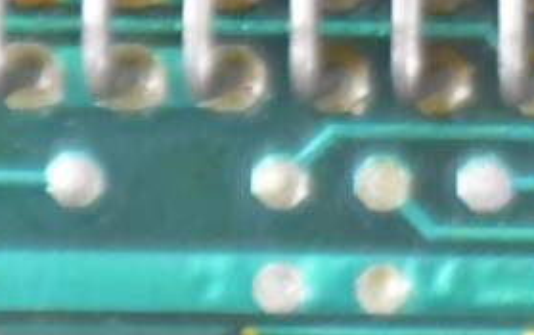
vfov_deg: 0.8
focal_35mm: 1655
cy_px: -505
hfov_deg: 1.3
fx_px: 24110
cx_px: 1646
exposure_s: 1/250
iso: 5000
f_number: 5.6
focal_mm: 140
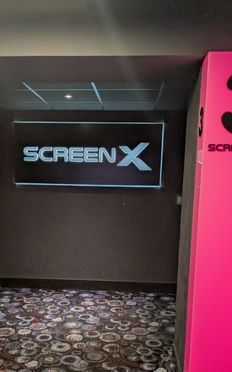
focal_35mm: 37
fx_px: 375
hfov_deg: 34.3
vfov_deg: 51.5
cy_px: 256
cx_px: 93
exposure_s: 1/100
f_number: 1.68
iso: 259
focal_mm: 6.9
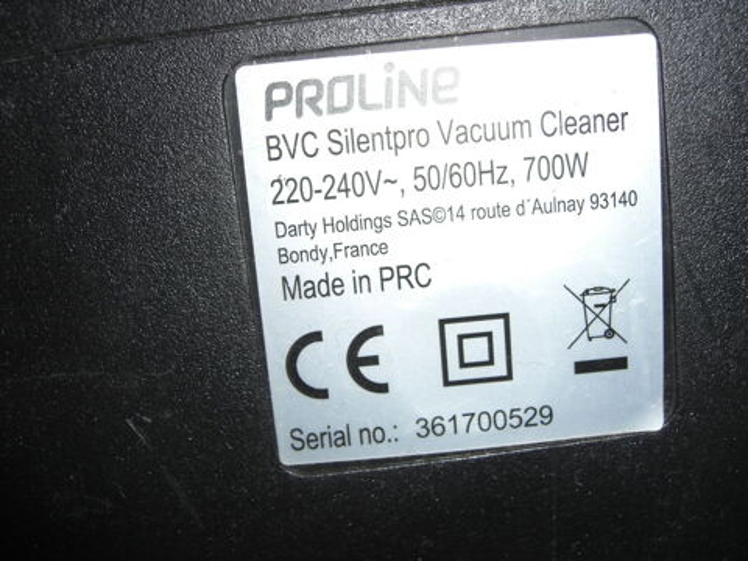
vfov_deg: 37.7
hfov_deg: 49.0
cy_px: 280
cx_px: 374
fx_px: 821
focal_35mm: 38
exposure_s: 1/60
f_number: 4
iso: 80
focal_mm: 7.9
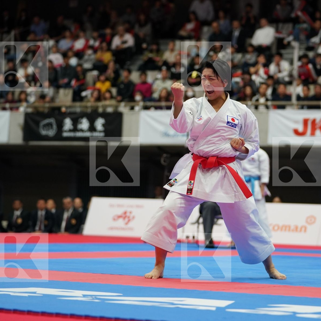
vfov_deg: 13.8
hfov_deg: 13.8
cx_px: 206
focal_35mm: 126
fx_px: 1322
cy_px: 162
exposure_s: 1/500
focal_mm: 98
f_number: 2.8
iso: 1600
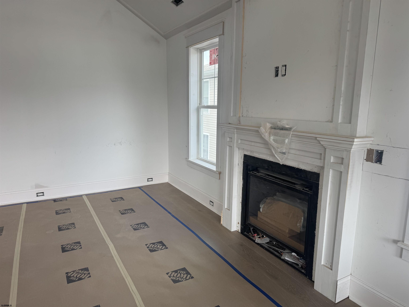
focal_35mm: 24
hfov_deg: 71.6
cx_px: 204
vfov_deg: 56.8
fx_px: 284
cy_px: 154
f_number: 1.78
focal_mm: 6.76
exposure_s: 1/227
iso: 64
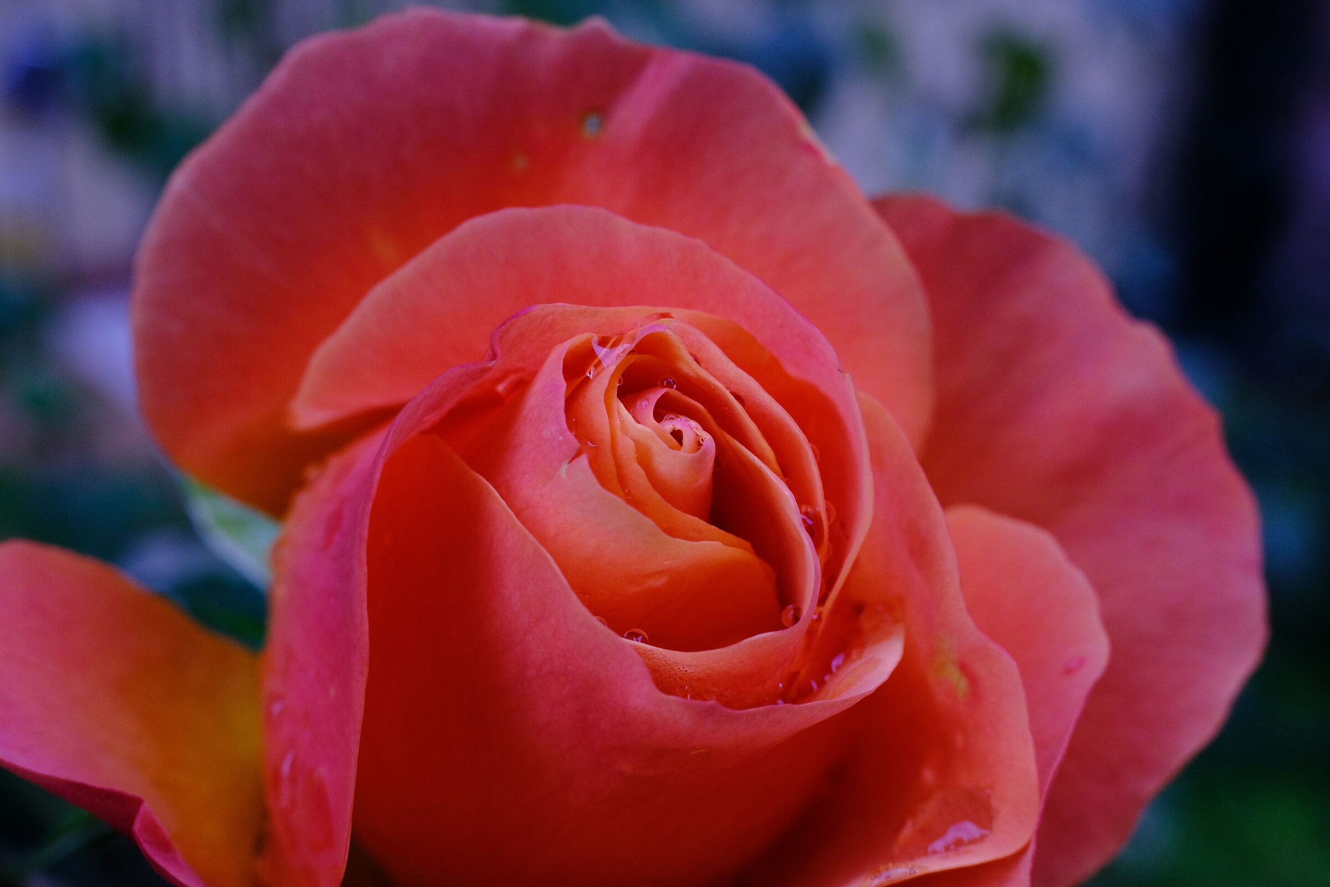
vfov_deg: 32.6
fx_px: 1515
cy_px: 444
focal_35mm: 41
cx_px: 665
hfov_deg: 47.4
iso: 800
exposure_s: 1/60
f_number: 8
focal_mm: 27
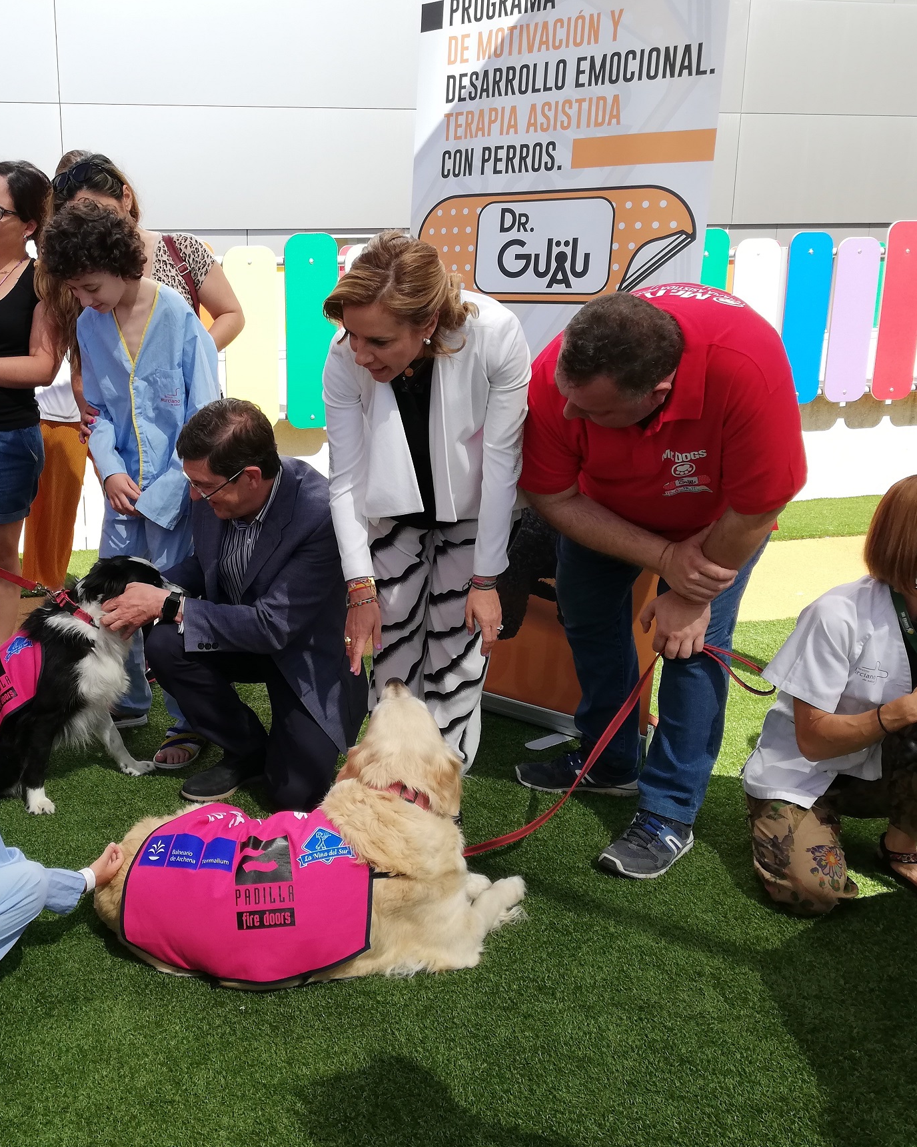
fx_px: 1153
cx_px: 247
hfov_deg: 42.2
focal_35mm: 34
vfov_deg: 52.8
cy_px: 574
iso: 50
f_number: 2.2
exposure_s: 1/407
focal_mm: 3.81
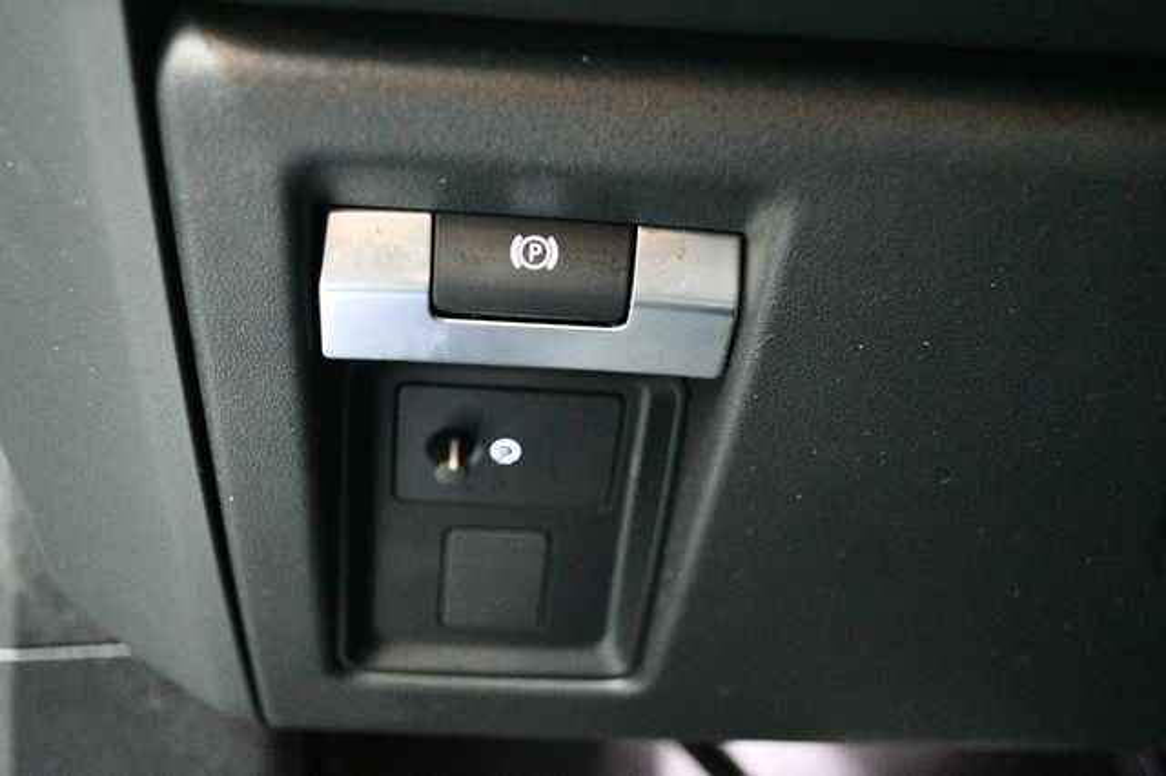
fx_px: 1392
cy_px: 388
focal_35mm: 43
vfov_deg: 31.2
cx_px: 583
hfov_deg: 45.5
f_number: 4.5
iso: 12800
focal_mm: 29
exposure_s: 1/20
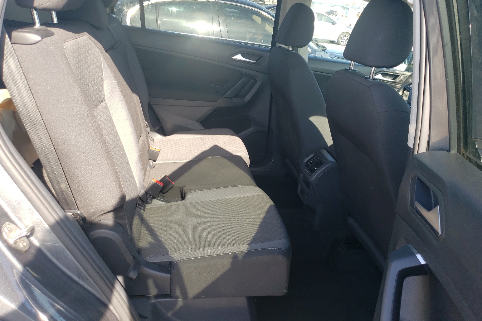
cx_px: 242
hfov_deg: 65.5
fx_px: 375
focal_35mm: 28
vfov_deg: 46.4
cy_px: 160
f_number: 1.5
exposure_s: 1/345
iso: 50
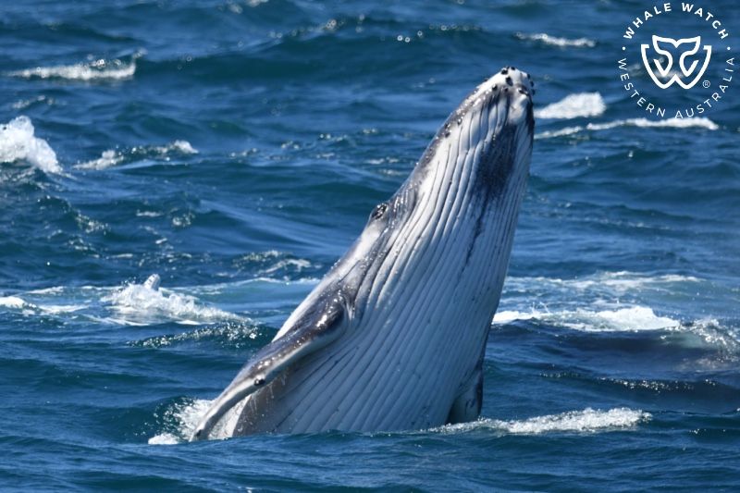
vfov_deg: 2.7
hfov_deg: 4.1
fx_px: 10275
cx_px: 370
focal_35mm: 500
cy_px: 246
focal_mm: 500
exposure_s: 1/8000
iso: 1250
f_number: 6.3
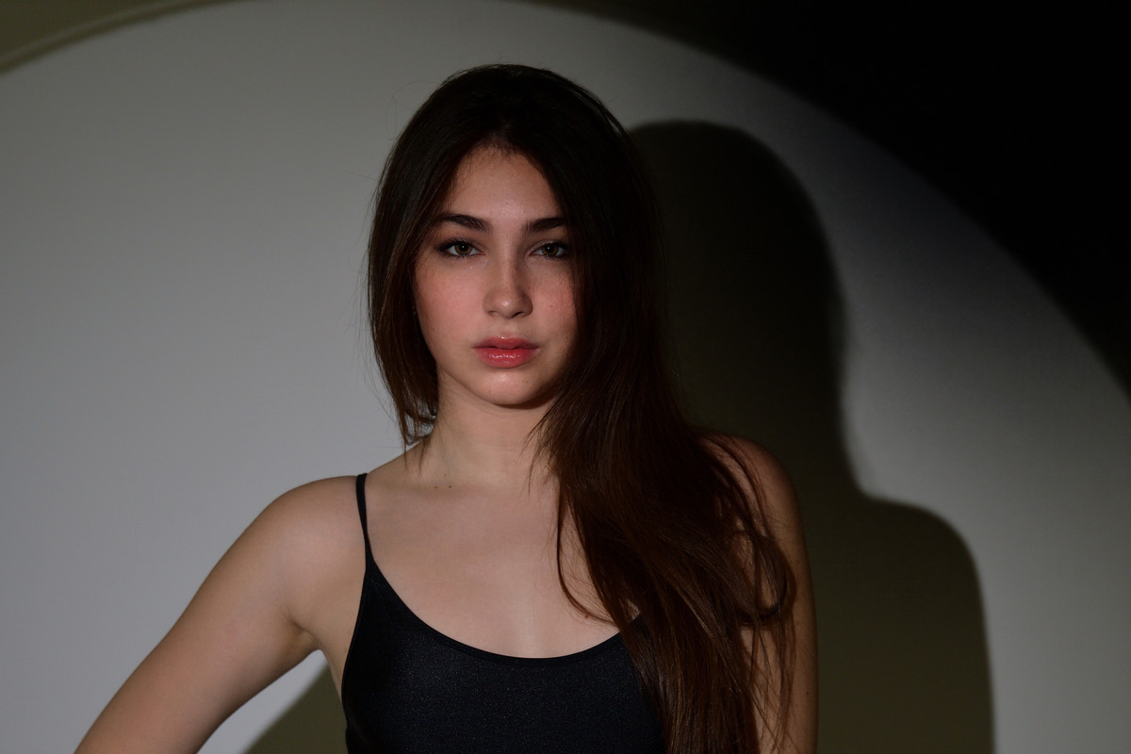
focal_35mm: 93
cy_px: 377
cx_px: 566
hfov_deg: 21.9
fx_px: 2922
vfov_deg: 14.7
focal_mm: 62
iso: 500
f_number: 4
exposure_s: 1/125
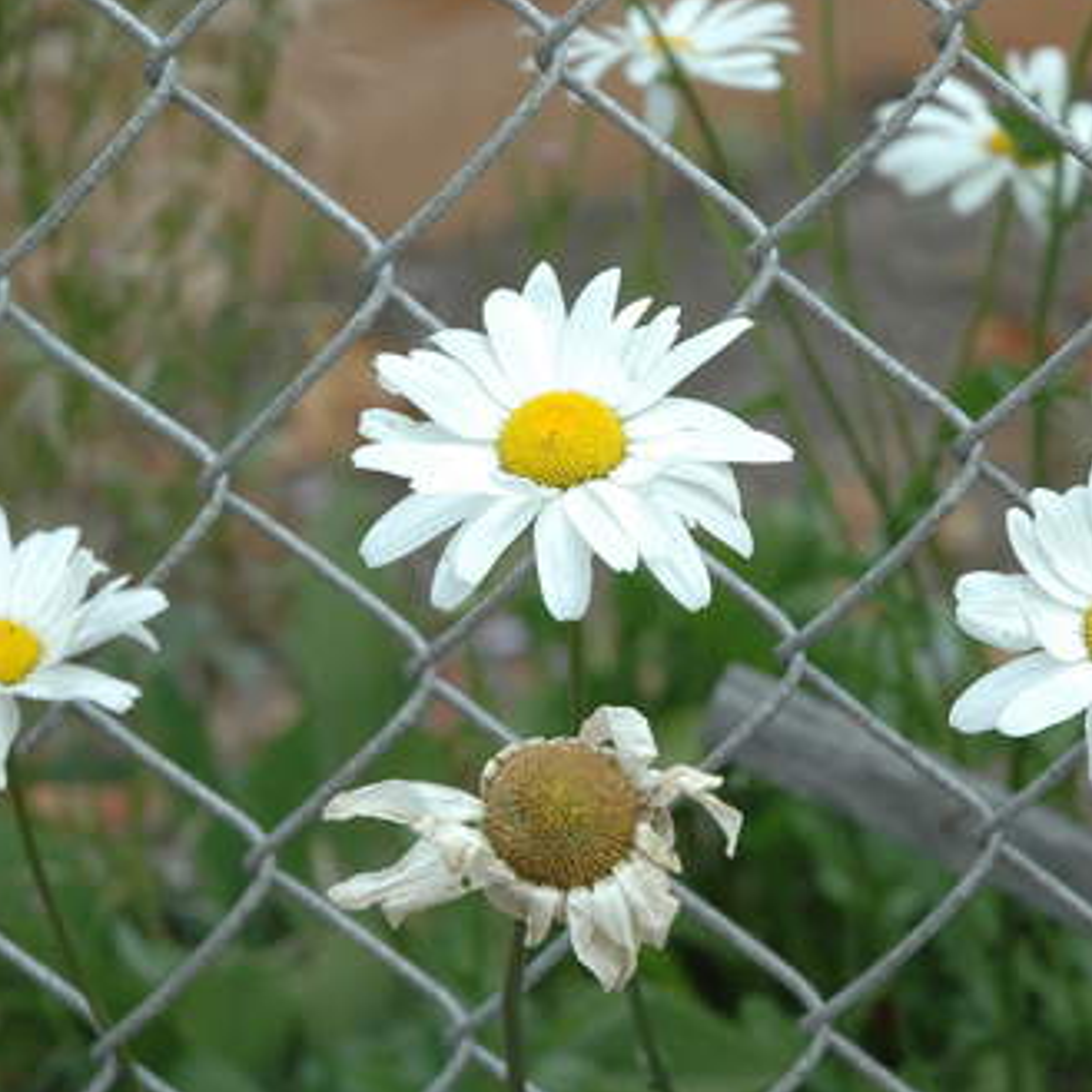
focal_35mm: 131
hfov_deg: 13.3
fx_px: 4675
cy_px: 461
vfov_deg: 13.3
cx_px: 743
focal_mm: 52
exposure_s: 1/1250
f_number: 4.5
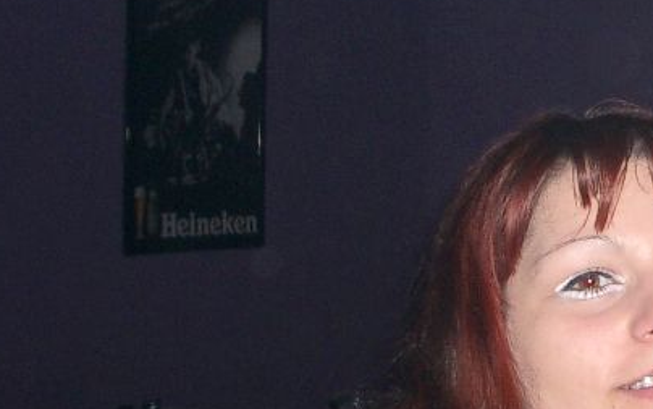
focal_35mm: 94
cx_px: 781
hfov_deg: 20.6
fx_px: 1674
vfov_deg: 13.9
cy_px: 209
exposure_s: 1/40
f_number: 2.6
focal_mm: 5.8
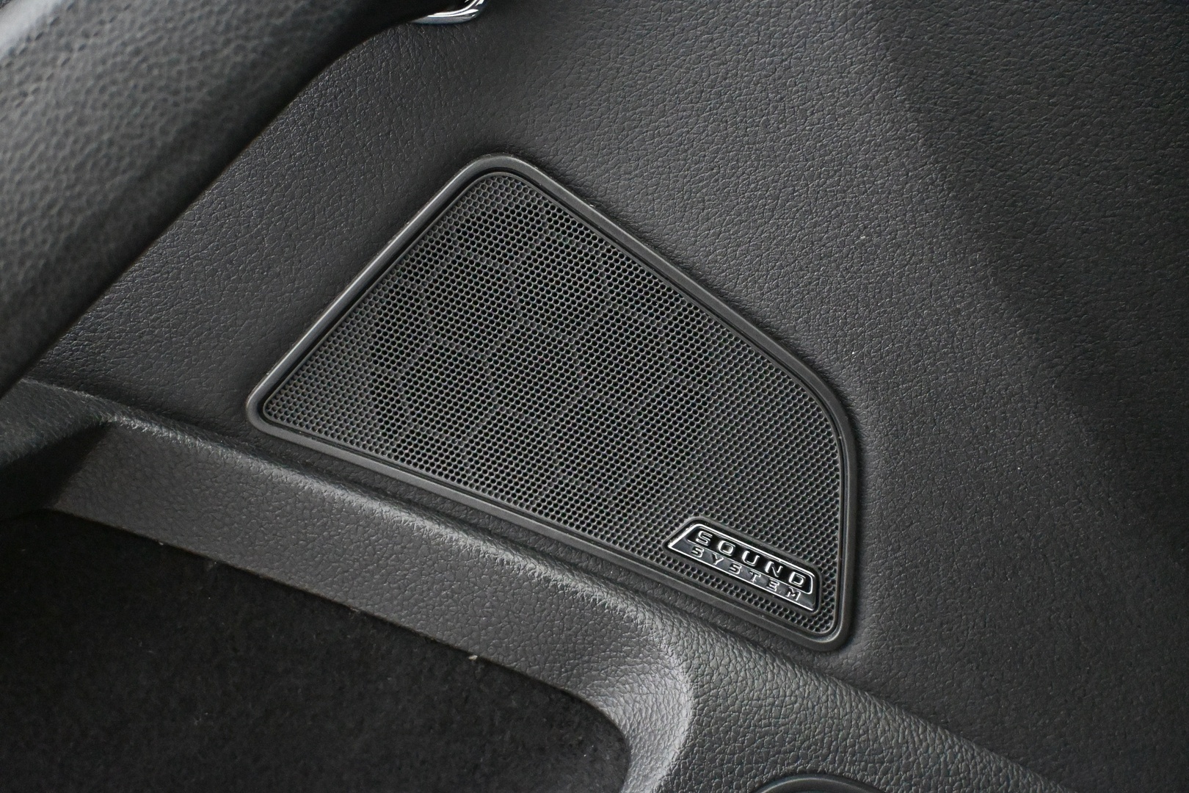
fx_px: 1684
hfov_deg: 38.9
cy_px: 396
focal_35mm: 51
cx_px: 594
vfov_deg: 26.5
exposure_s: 1/50
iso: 16000
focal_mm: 34
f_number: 5
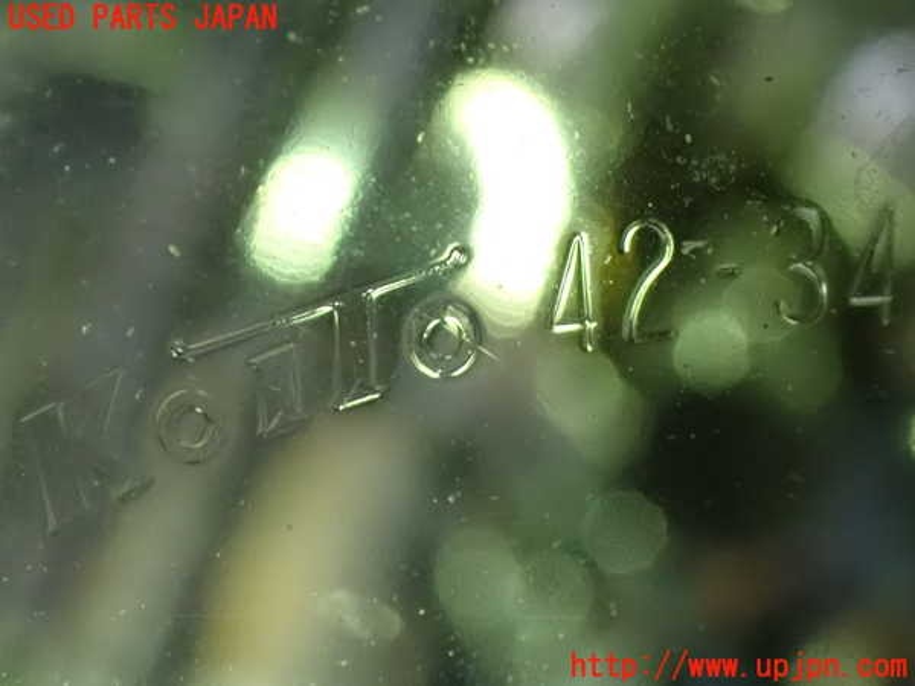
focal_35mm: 94
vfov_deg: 15.7
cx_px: 458
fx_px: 2485
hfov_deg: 20.9
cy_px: 343
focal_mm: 16.79
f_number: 4.7
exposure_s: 1/15
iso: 1600
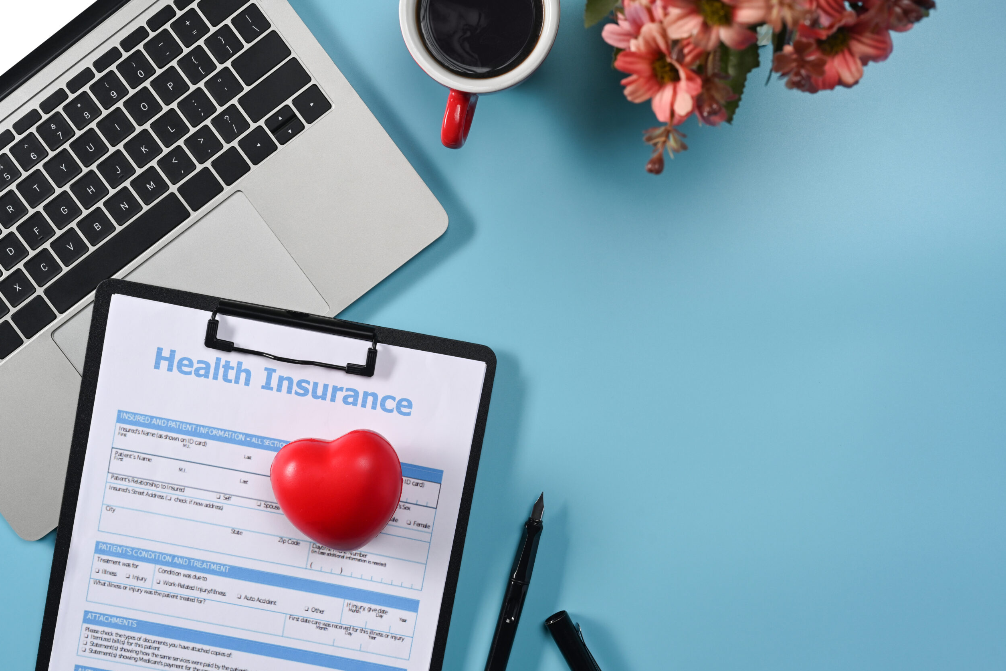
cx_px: 507
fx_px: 1425
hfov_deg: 38.9
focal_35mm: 51
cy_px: 342
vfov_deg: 26.5
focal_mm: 50
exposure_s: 1/125
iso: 320
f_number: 8
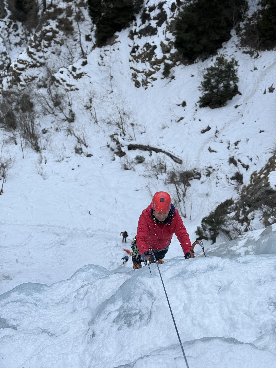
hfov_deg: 30.3
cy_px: 184
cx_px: 138
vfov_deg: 39.7
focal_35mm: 48
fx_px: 510
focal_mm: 6.76
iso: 80
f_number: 1.78
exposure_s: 1/1980
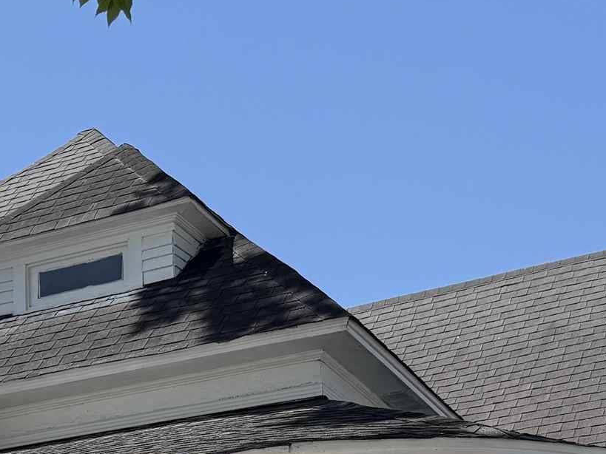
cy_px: 819
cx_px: 260
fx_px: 1575
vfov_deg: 14.4
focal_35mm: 90
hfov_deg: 21.8
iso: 80
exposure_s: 1/4167
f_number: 1.78
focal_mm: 6.76
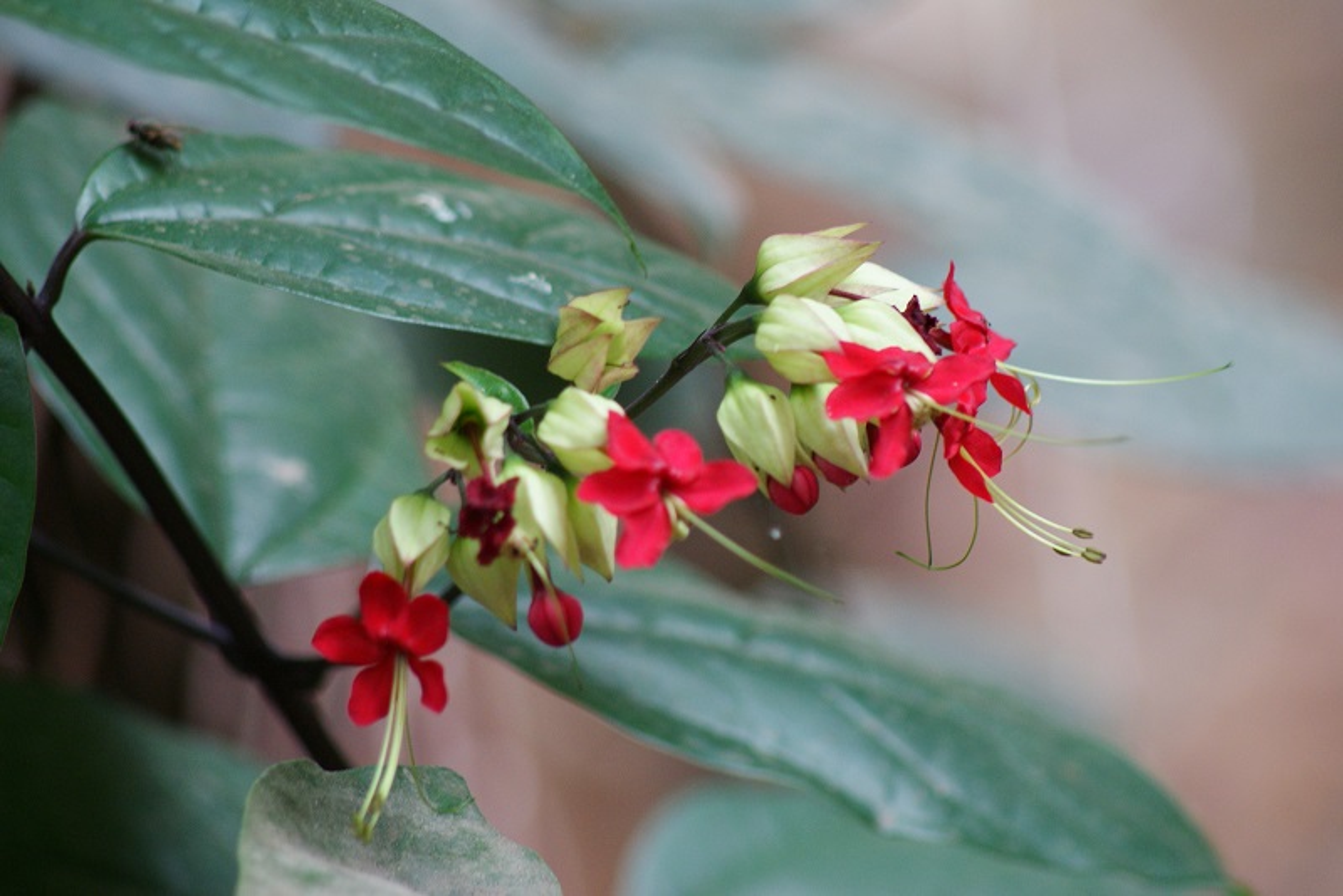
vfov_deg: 4.6
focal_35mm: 300
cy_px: 448
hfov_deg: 6.9
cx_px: 672
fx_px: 11195
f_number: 5.6
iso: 400
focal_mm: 200
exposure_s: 1/80
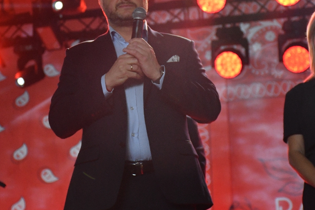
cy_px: 65
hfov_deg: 13.4
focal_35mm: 153
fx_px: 1339
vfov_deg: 9.0
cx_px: 149
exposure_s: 1/320
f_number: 5
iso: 1800
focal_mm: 66
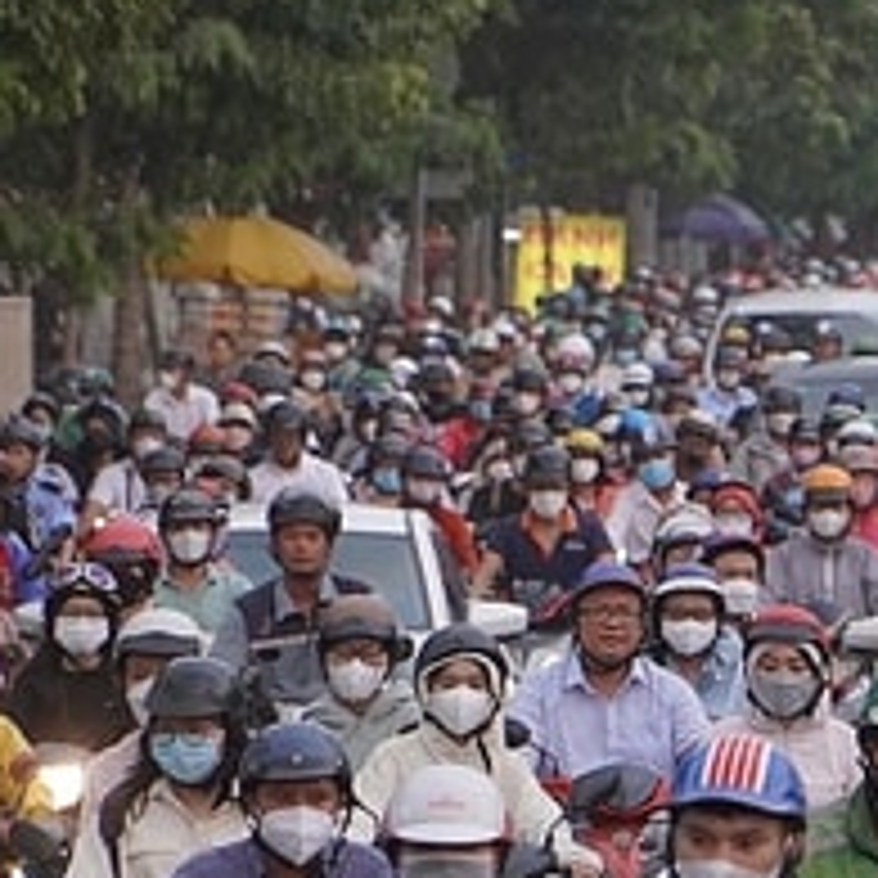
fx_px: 10651
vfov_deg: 4.7
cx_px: 1067
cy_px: 675
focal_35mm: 371
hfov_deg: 4.7
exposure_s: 1/200
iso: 800
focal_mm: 105
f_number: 4
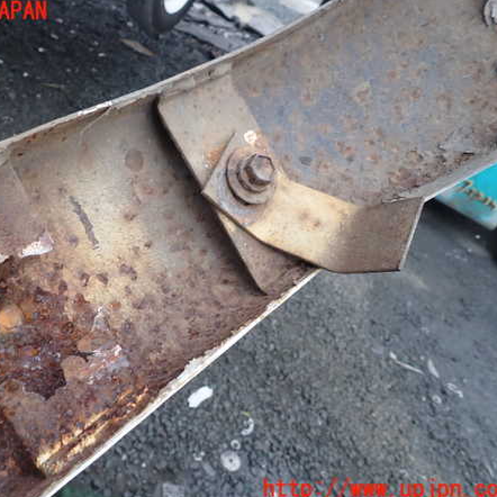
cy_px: 251
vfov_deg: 54.0
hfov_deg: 53.3
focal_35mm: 30
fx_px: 487
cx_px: 180
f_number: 2.8
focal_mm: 4.5
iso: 100
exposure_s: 1/60
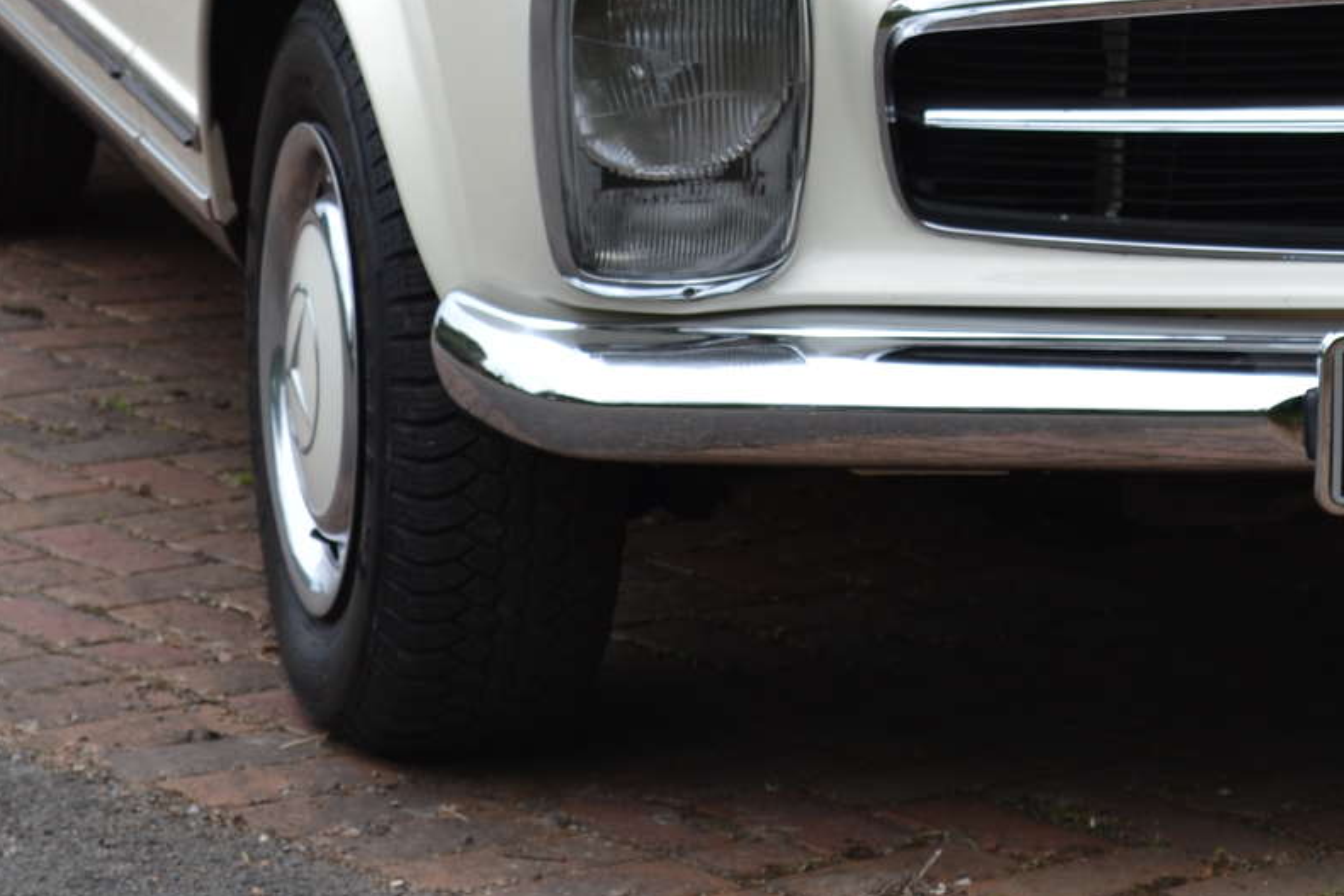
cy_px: -232
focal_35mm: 182
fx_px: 6793
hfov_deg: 11.2
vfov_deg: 7.5
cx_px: 1227
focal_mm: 48
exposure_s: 1/200
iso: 100
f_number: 7.1
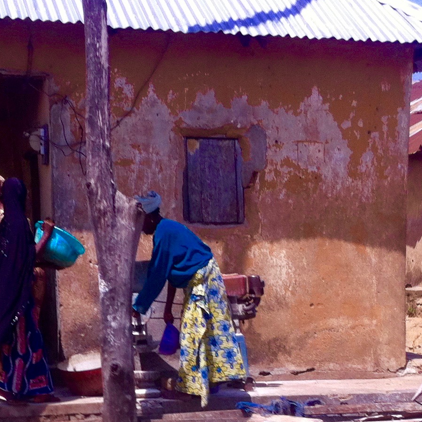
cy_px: 420
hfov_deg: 19.4
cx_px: 113
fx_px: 1228
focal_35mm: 89
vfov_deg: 19.0
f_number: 2.8
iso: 80
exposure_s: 1/862
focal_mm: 3.85
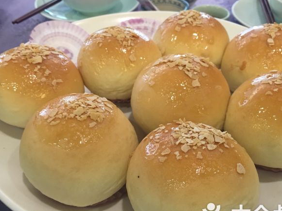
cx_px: 154
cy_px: 112
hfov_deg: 52.5
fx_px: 285
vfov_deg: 40.7
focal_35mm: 35
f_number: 2.2
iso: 50
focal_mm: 4.15
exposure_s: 1/17
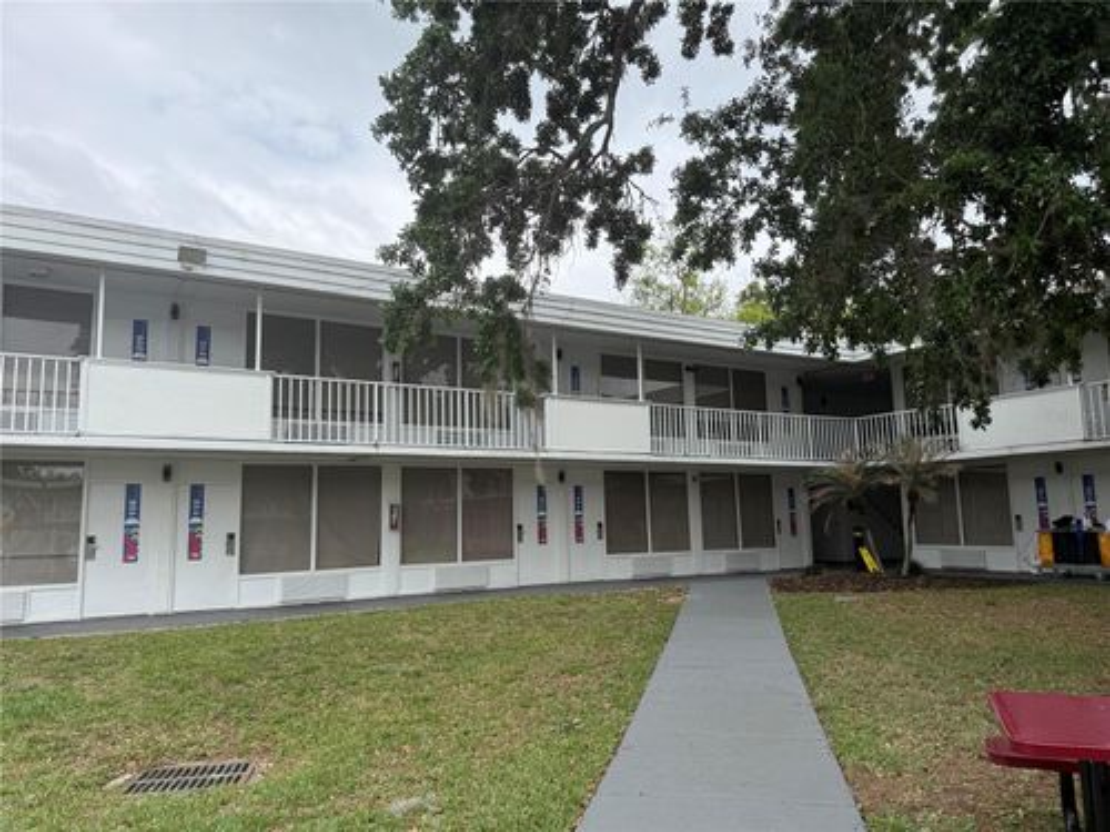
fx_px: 770
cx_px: 555
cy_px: 416
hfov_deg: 71.6
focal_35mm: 24
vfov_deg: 56.8
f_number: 1.78
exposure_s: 1/3279
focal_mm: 6.76
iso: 100
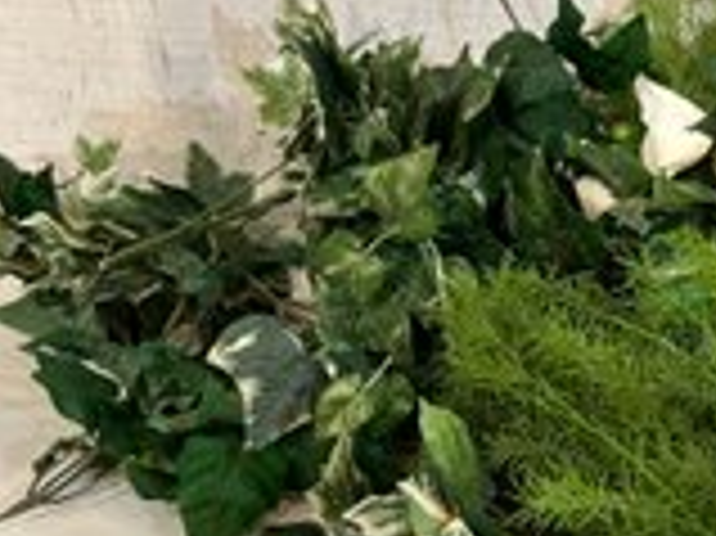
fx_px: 1157
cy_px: 345
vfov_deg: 26.0
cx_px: 619
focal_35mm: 56
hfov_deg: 32.9
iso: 64
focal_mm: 5.7
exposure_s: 1/60
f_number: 1.5
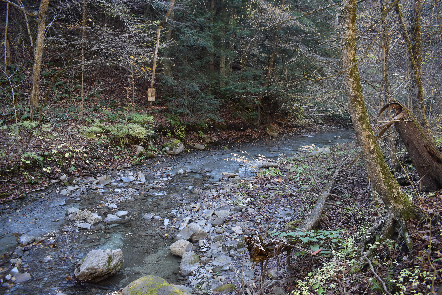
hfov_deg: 67.4
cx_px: 221
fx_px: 332
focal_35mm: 27
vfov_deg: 48.0
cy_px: 148
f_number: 4
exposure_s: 1/80
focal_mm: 18
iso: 400
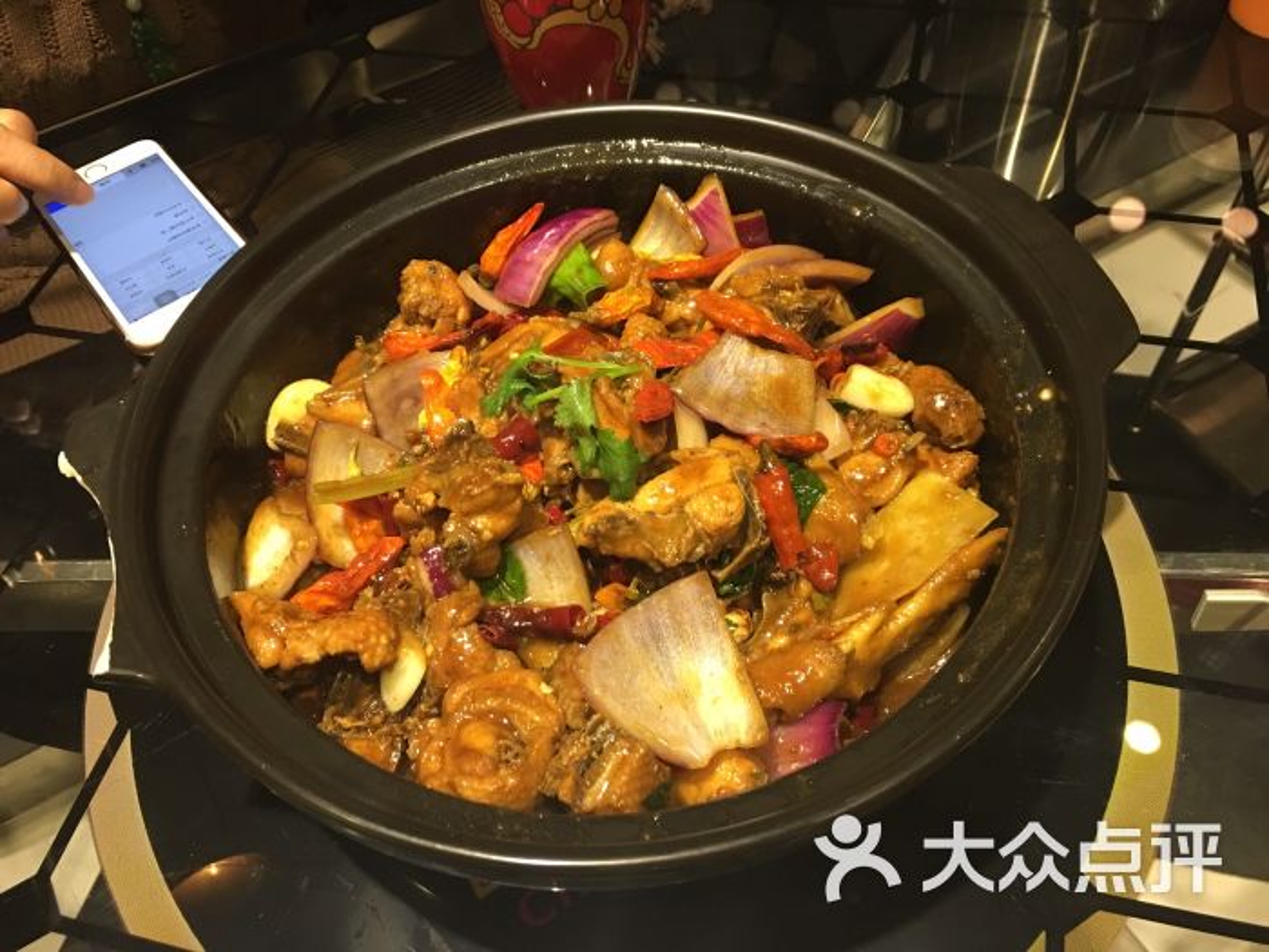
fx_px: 1063
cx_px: 634
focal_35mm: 29
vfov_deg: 48.2
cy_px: 476
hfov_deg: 61.7
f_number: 2.2
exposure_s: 1/17
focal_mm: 4.15
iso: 125
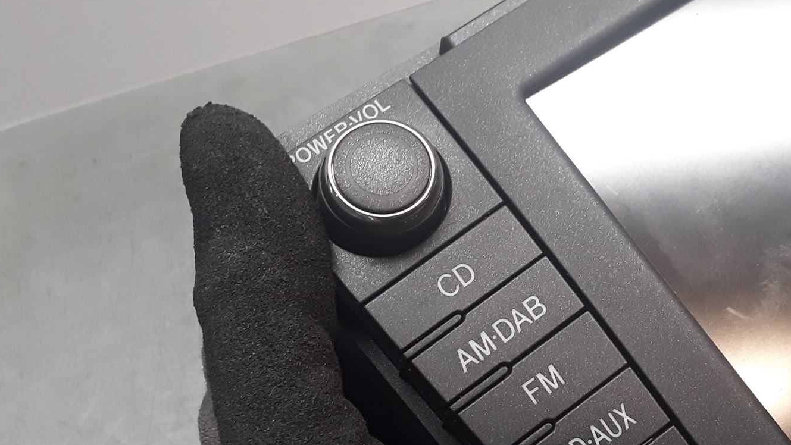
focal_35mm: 47
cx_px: 517
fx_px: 986
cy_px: 292
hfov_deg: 43.2
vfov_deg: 25.3
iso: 80
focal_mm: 2.91
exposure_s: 1/100
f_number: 1.9
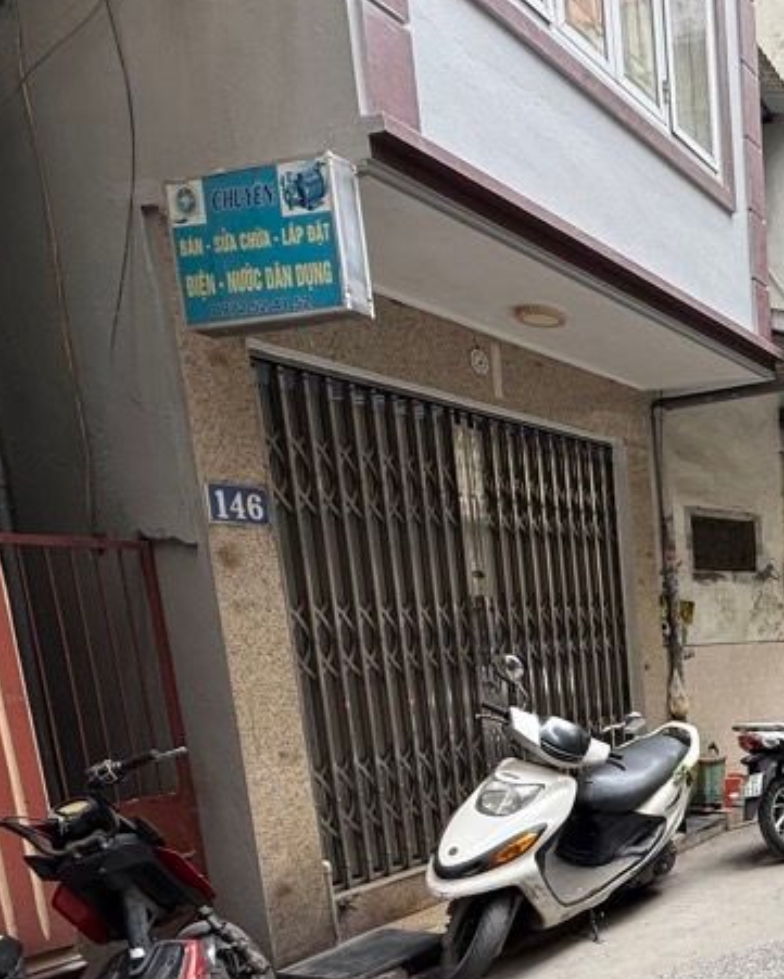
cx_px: 940
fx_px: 899
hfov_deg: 36.4
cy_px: 749
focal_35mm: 31
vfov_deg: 54.2
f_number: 2.2
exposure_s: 1/99
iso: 64
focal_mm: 2.22
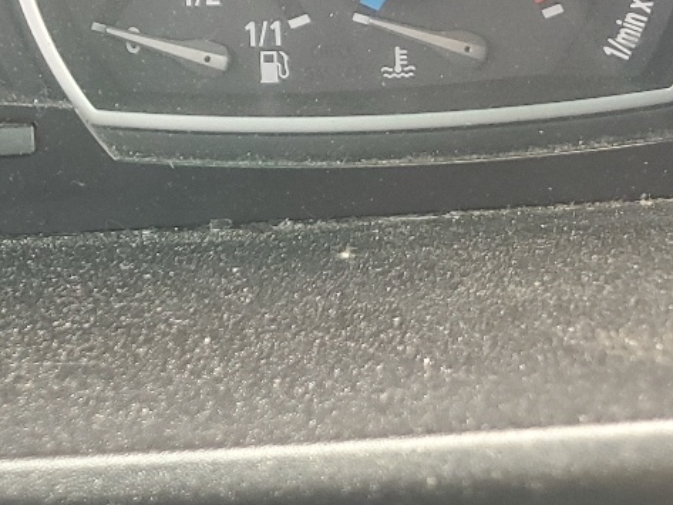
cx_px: -222
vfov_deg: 15.4
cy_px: -263
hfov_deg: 20.2
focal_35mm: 88
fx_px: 1711
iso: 61
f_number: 1.5
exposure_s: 1/60.2
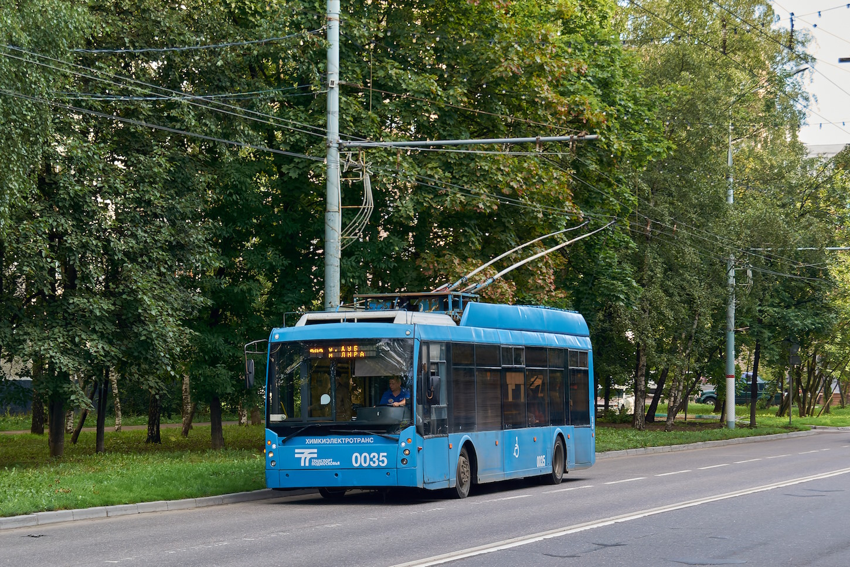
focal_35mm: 82
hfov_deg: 24.6
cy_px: 284
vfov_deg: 16.6
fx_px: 1948
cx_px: 425
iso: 720
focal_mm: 55
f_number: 7.1
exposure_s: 1/250
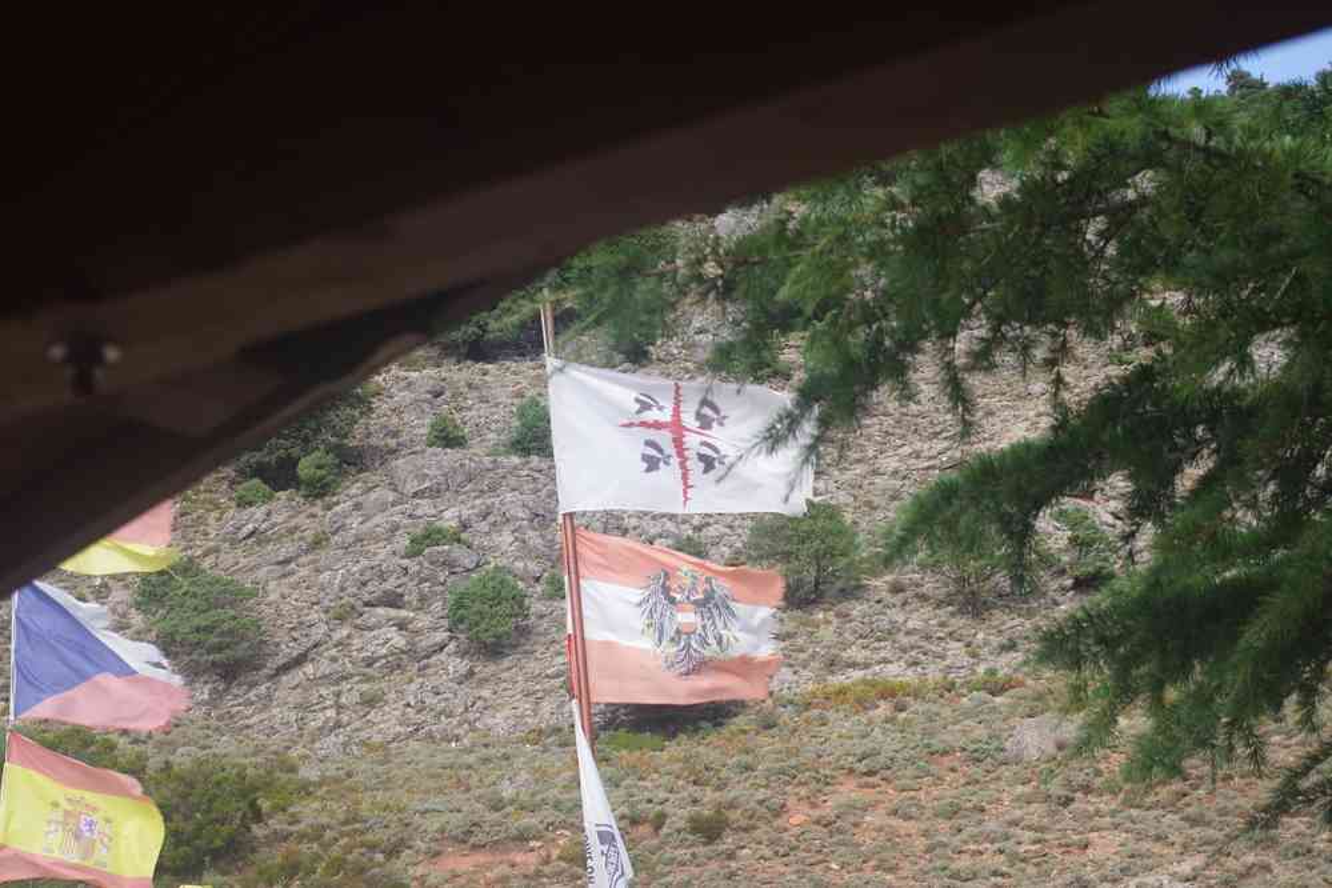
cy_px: 444
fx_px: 3052
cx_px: 666
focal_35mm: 82
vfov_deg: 16.6
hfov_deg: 24.6
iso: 200
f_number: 9
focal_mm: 55
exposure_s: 1/100
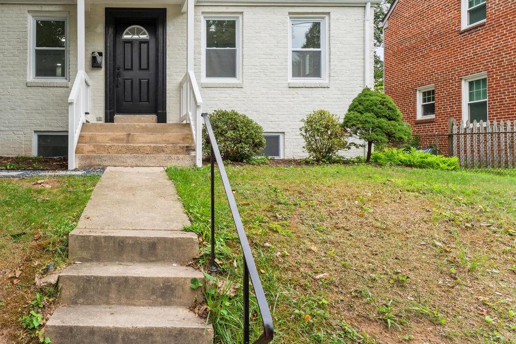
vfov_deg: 54.0
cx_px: 142
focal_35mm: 22
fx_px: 315
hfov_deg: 74.1
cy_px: 78
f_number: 8
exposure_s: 1/90
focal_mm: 14
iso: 400
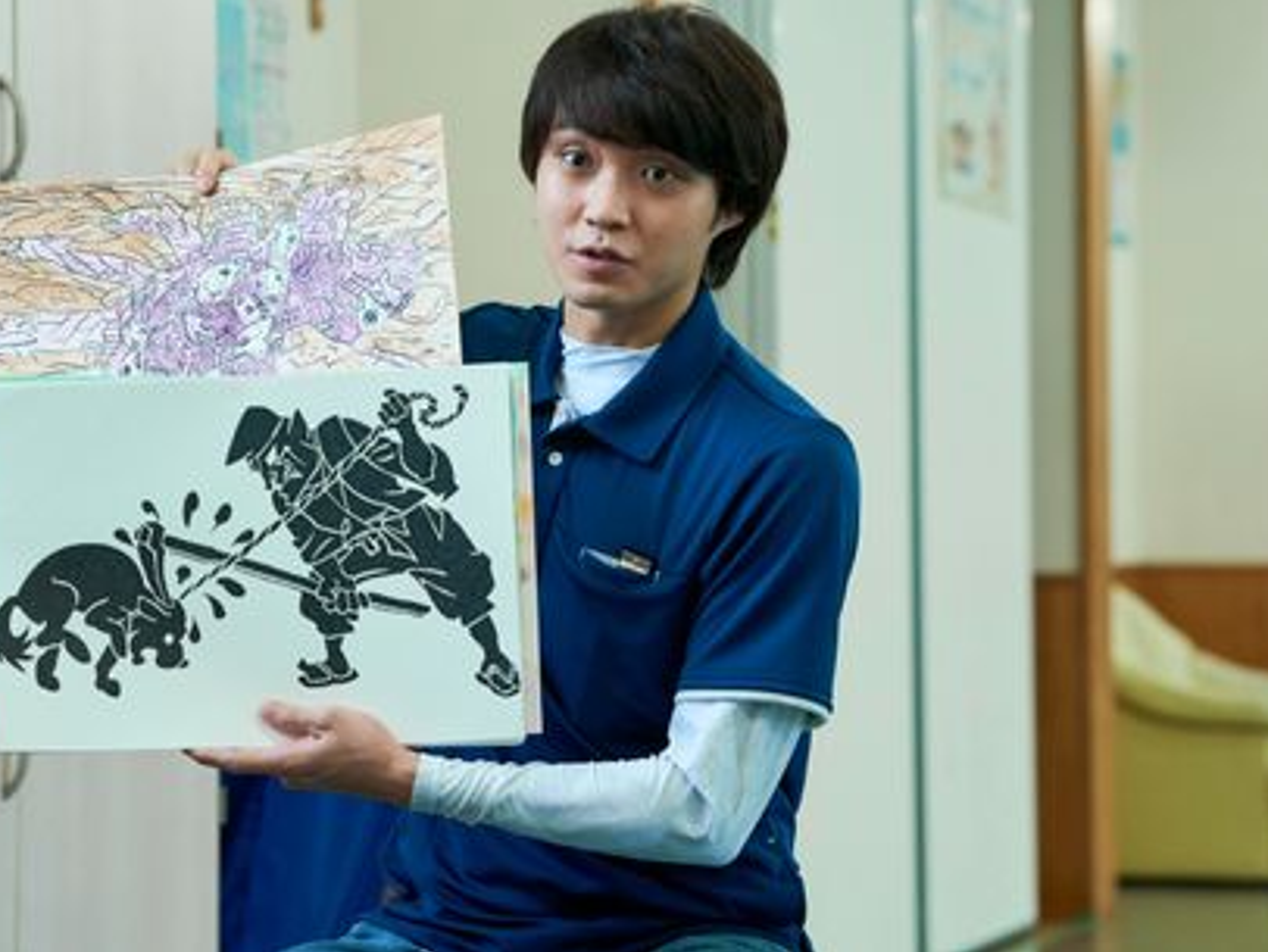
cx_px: 634
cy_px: 474
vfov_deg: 11.6
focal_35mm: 128
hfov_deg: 15.4
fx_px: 4691
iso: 1250
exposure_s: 1/160
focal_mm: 117
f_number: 5.6
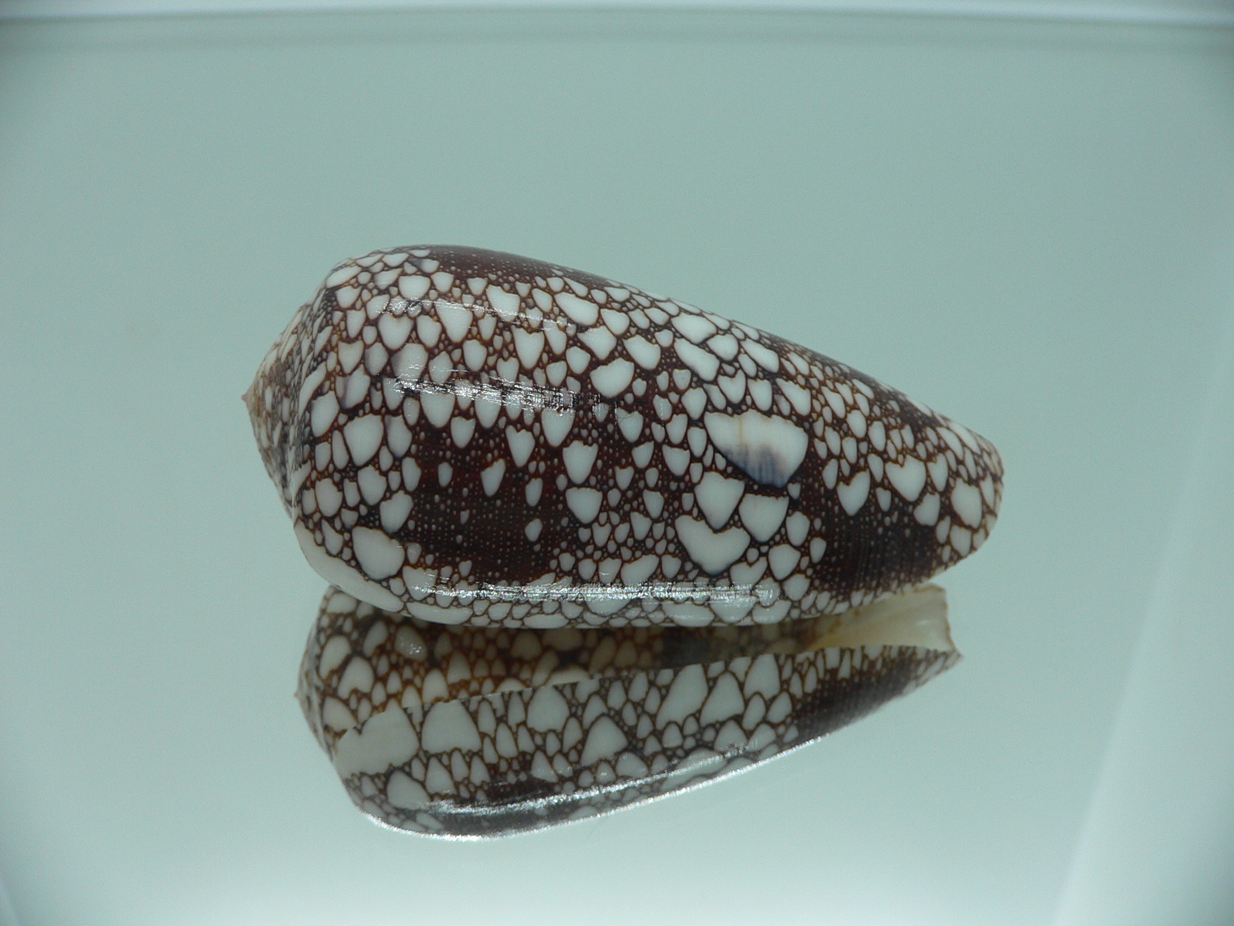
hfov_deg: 52.6
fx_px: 1248
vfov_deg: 40.7
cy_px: 463
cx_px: 617
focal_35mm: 35
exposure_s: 1/60
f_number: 2.8
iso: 80
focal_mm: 4.6
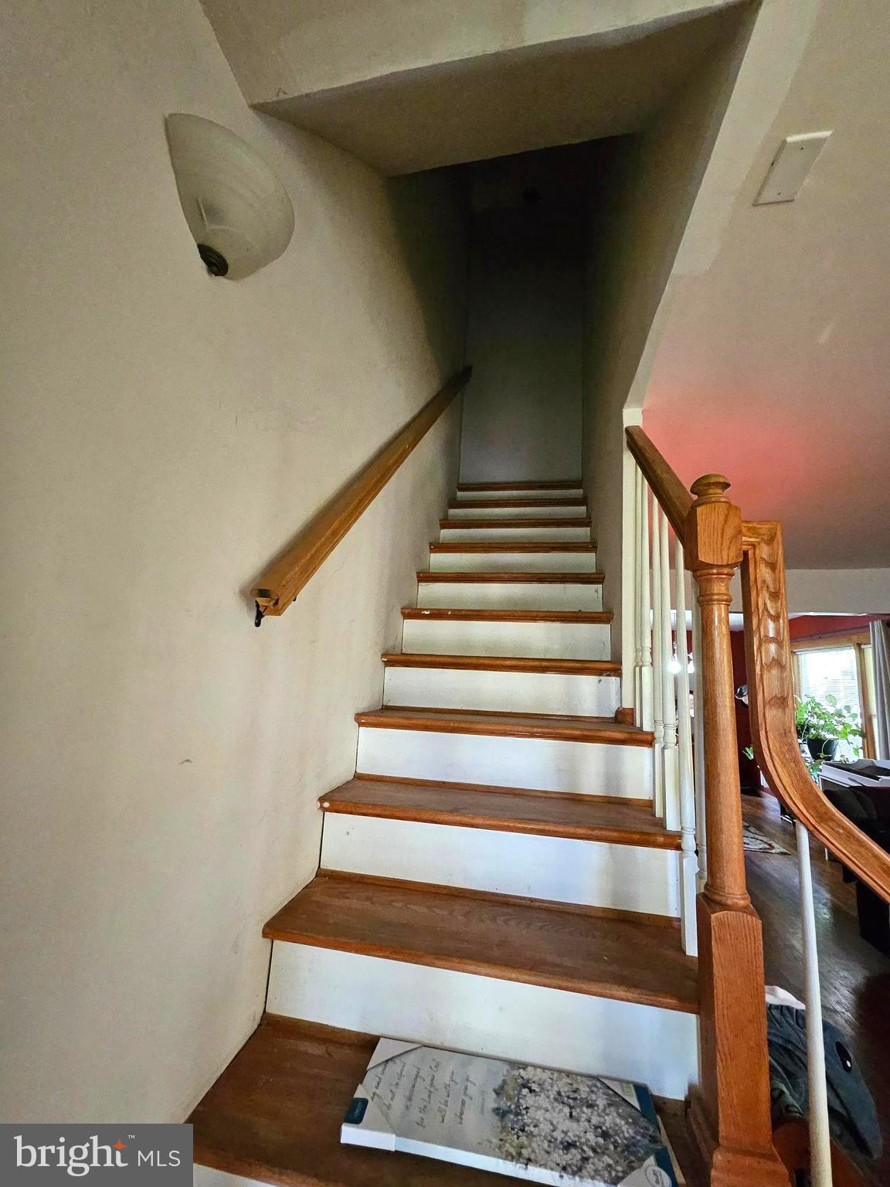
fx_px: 446
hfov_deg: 89.9
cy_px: 594
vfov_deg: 106.2
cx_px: 445
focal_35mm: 13
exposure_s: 1/24
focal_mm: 1.74
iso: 640
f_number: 2.2
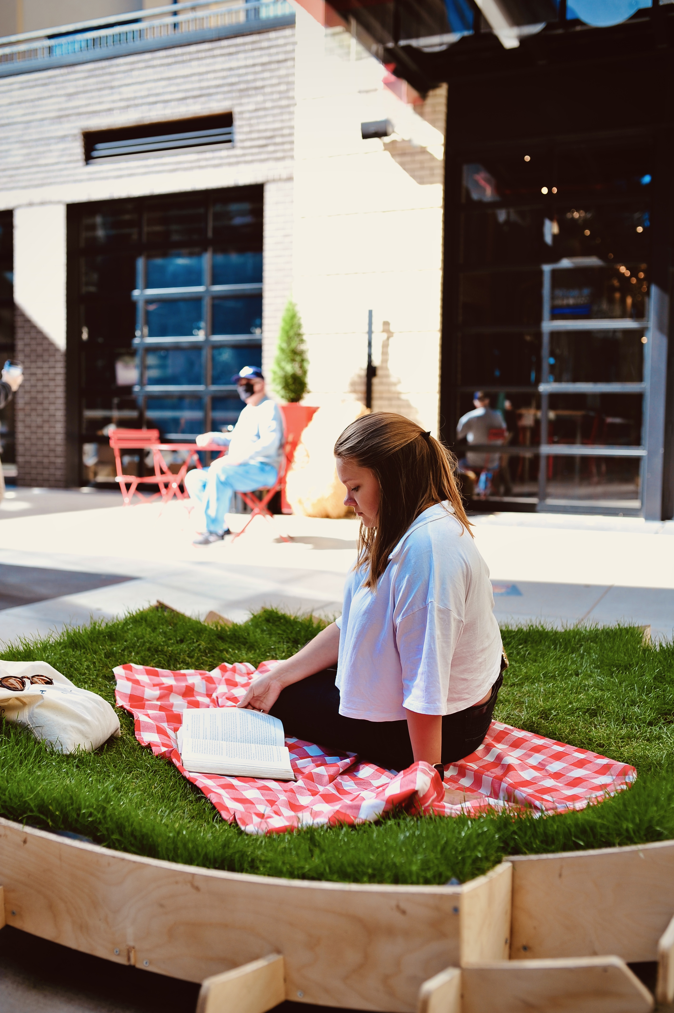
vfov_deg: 54.5
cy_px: 506
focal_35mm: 35
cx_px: 337
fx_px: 984
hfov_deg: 37.8
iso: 250
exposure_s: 1/640
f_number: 2.8
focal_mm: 35
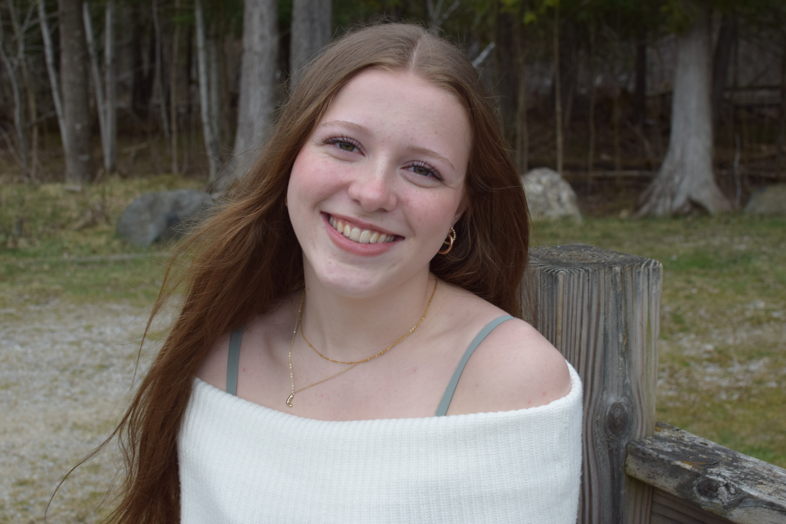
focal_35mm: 52
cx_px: 393
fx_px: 1146
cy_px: 262
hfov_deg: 37.9
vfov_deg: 25.8
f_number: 7.1
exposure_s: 1/200
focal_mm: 35
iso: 400
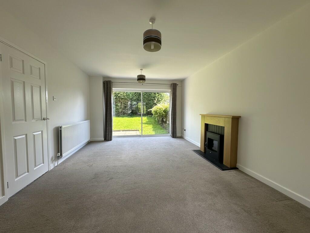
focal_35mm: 14
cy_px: 116
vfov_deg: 85.7
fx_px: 125
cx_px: 155
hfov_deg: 102.1
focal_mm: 2.22
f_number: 2.2
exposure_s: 1/99
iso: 40
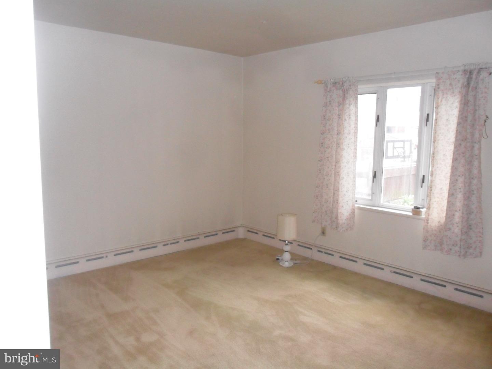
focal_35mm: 27
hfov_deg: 65.3
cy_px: 184
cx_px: 246
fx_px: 384
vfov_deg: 51.4
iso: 400
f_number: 3.5
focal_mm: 4.9
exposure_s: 1/45
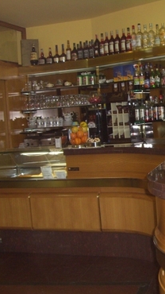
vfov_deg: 37.2
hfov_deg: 20.4
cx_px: 183
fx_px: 436
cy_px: 148
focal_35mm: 56
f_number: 2.7
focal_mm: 6.2
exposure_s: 1/60
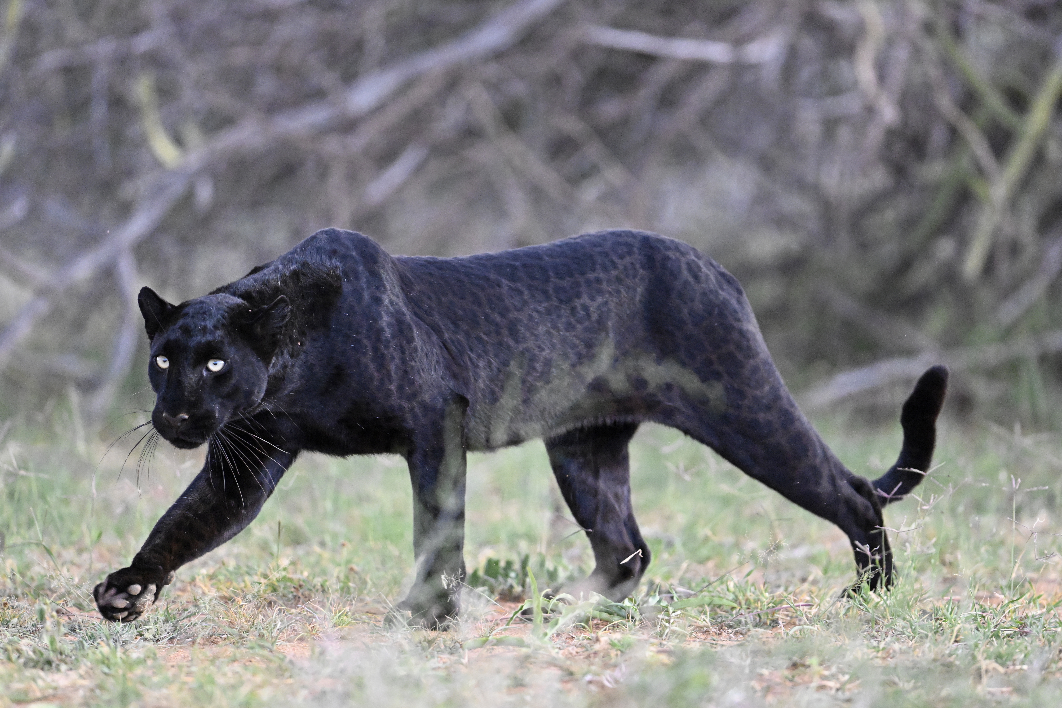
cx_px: 531
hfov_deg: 3.4
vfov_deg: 2.3
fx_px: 17699
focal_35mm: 600
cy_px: 354
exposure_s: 1/800
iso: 8000
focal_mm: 600
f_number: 4
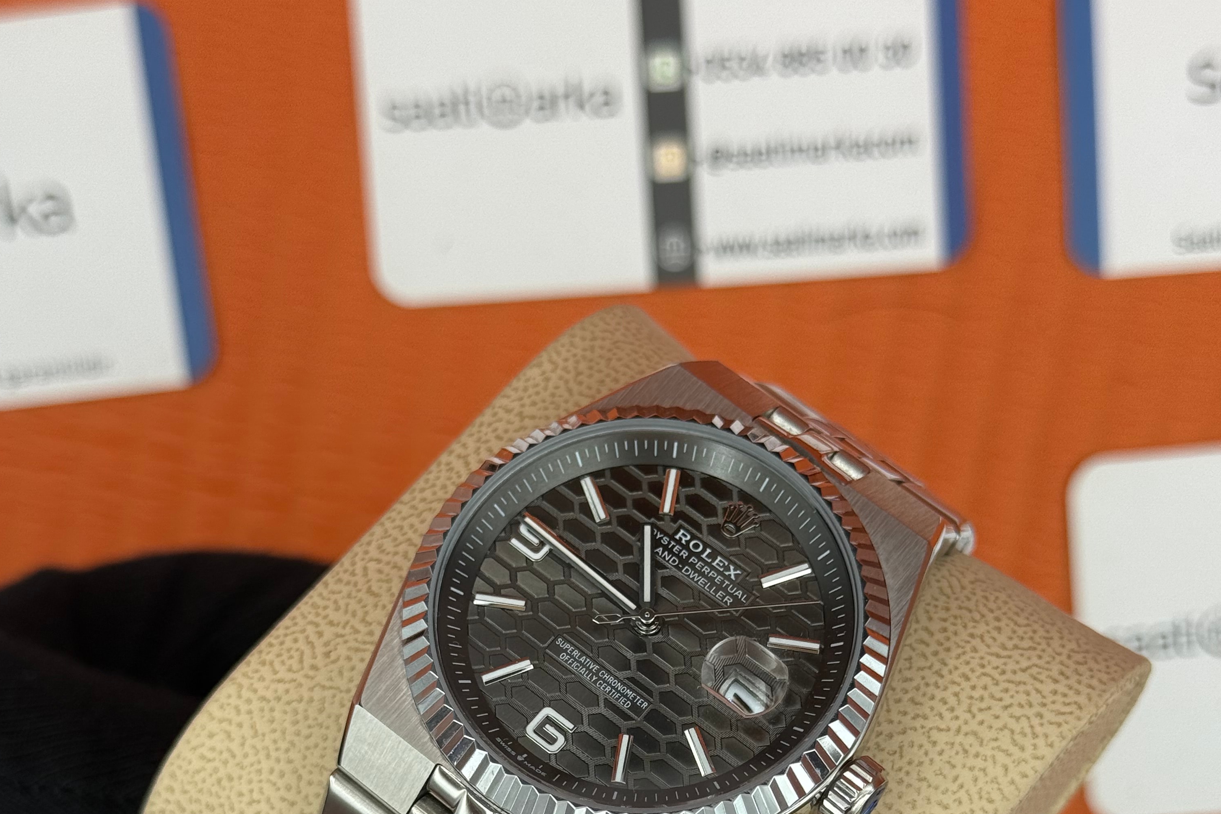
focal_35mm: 67
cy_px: 761
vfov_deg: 19.9
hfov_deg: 30.1
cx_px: 609
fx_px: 2272
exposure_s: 1/636
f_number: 1.78
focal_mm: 6.76
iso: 64
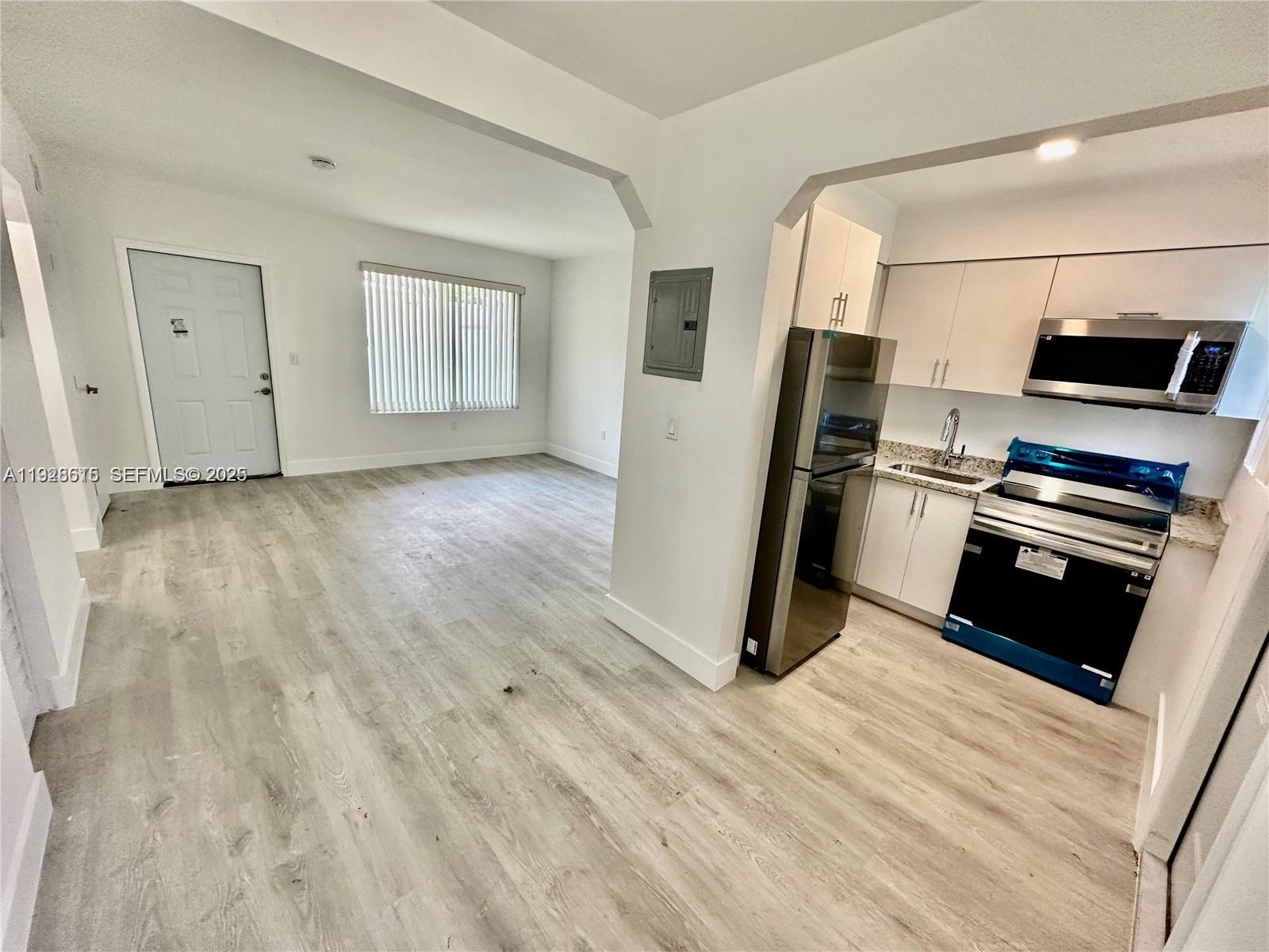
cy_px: 476
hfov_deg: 102.1
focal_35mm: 14
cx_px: 634
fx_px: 513
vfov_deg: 85.7
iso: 200
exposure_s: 1/120
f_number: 2.2
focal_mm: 2.22
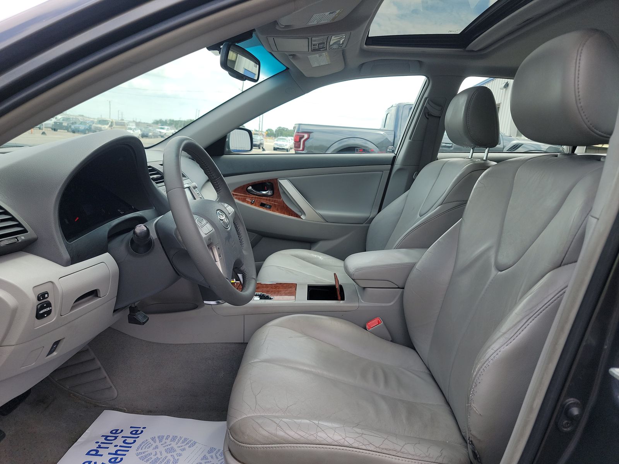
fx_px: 429
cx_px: 310
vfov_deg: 56.8
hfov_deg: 71.6
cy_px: 232
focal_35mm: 24
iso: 50
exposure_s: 1/245
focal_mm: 6.7
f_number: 1.8
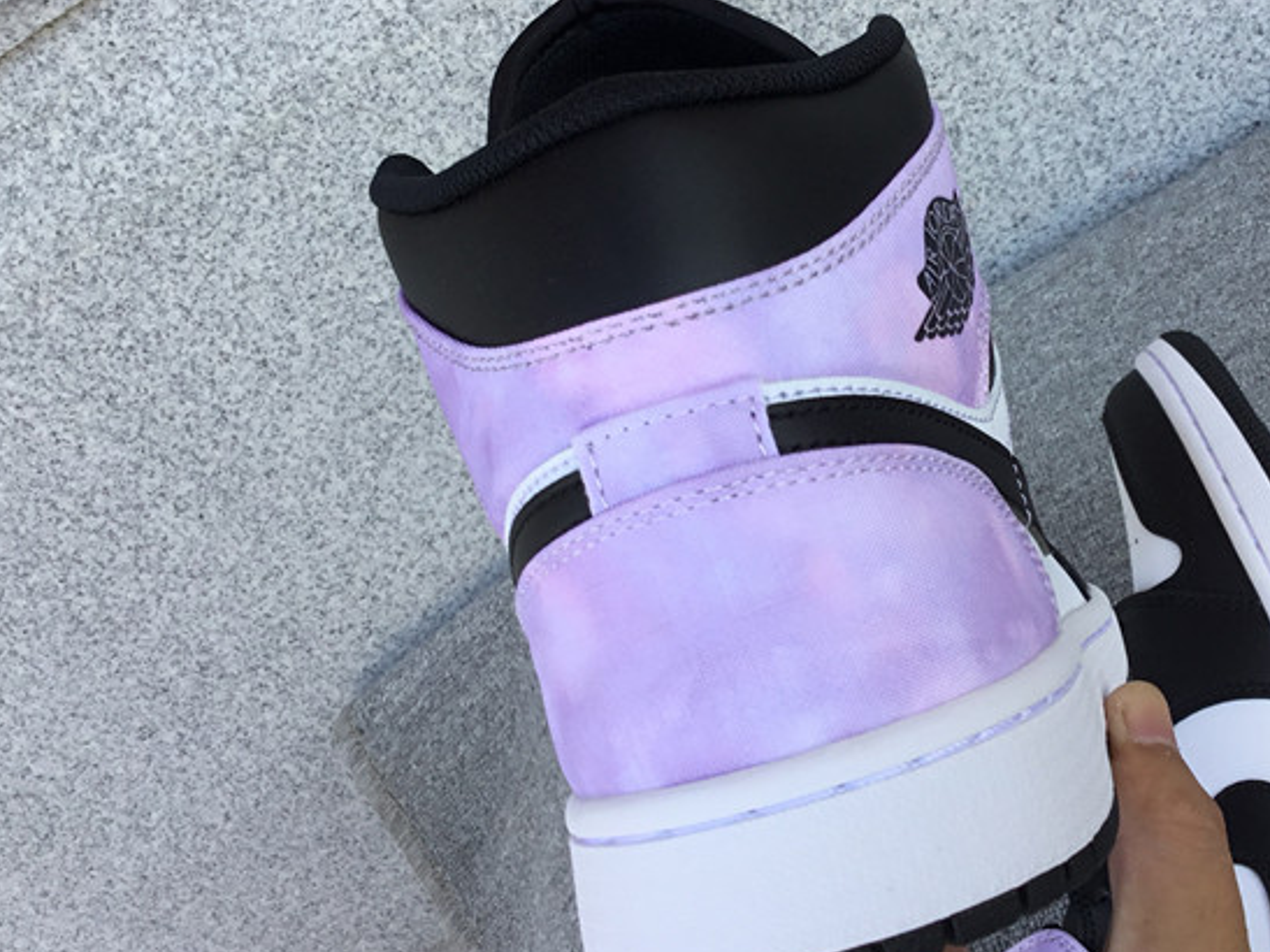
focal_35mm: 51
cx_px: 831
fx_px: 1871
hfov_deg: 37.2
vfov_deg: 28.4
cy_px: 356
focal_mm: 3.3
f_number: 2.4
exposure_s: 1/230
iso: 25
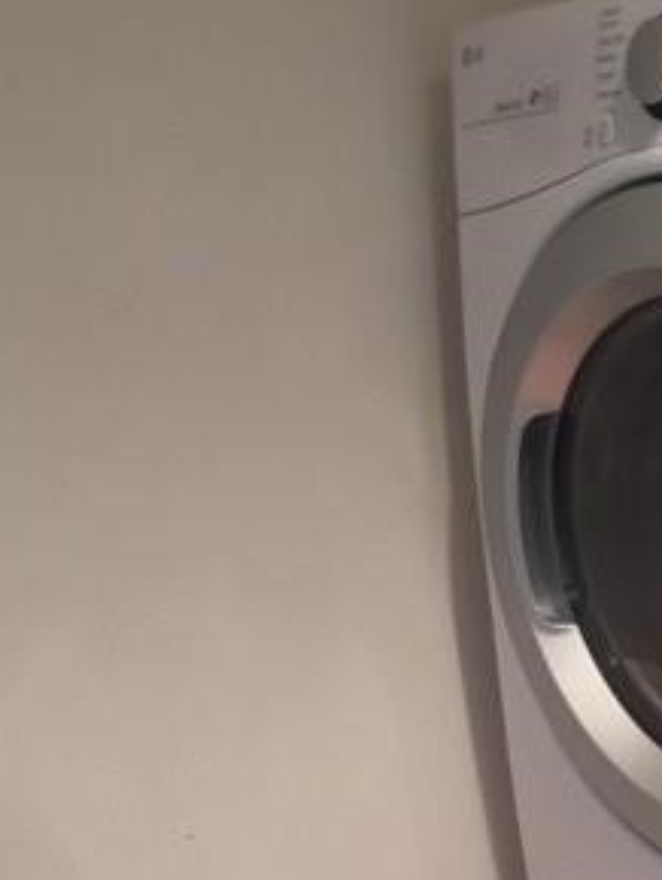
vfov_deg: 29.4
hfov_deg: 22.1
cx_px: 656
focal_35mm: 64
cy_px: 725
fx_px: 1630
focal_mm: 4.15
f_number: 2.2
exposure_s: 1/15
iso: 40
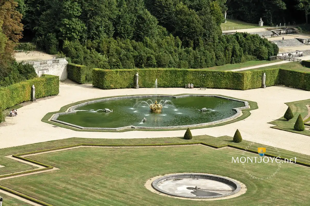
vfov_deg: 13.0
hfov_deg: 19.5
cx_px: 155
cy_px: 103
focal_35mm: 105
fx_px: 903
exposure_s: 1/250
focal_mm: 70
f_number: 8
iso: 200
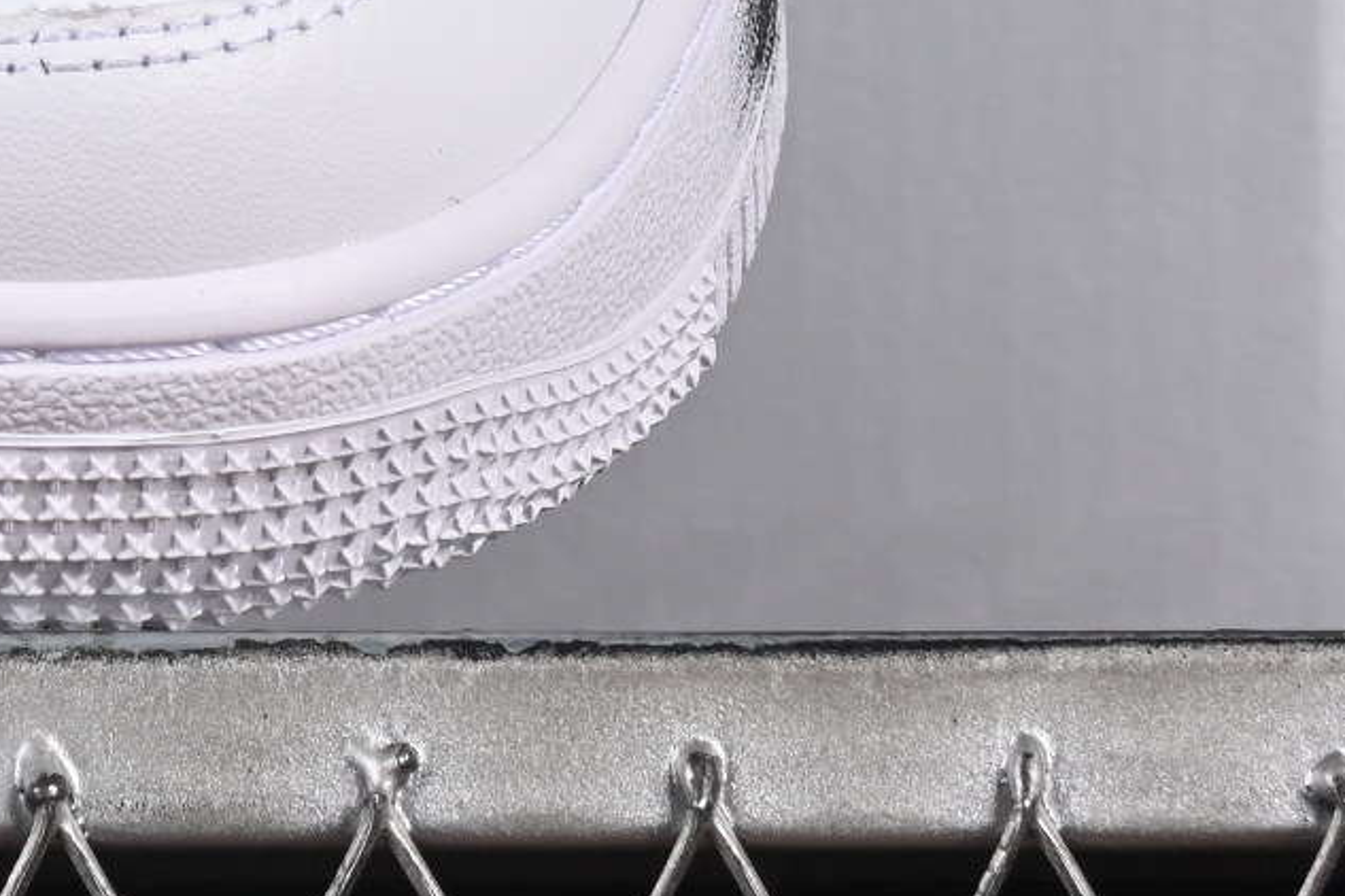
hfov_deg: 6.2
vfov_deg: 4.1
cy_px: -603
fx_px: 12328
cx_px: -680
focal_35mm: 330
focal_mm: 50
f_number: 8
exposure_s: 1/100
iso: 160
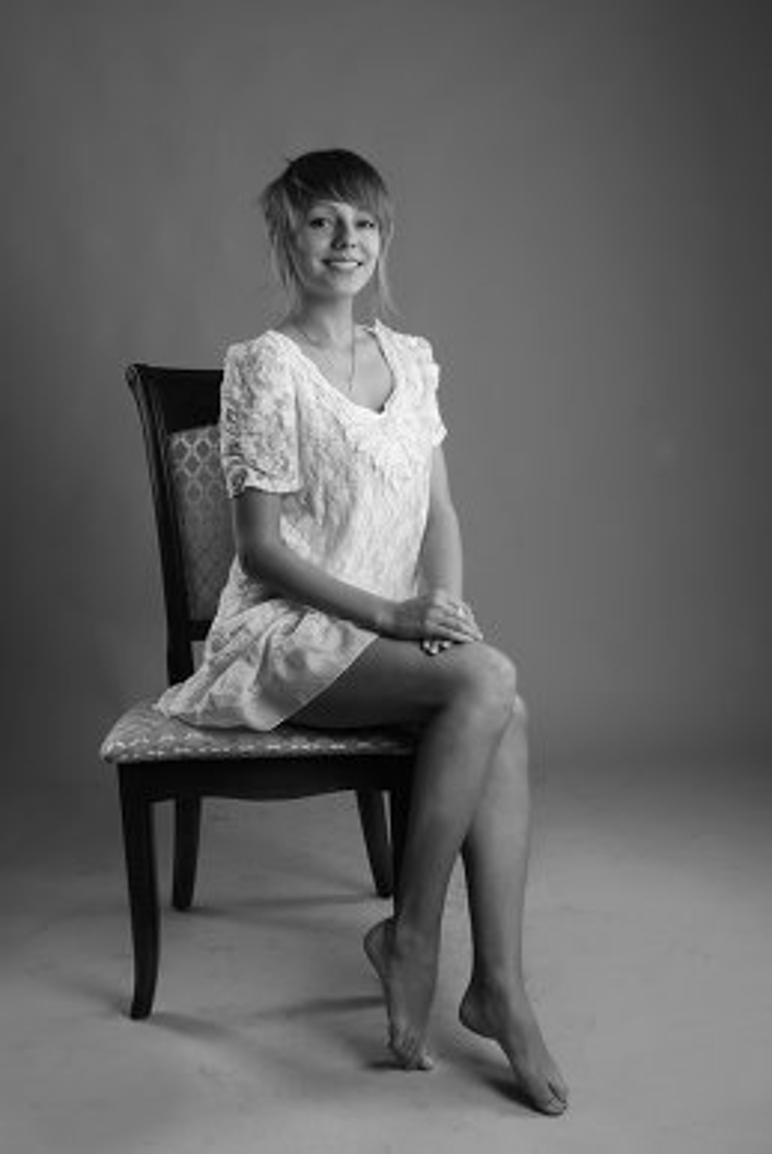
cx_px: 386
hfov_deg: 26.6
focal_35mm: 51
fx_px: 1636
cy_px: 577
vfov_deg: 38.8
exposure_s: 1/125
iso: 100
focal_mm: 34
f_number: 8
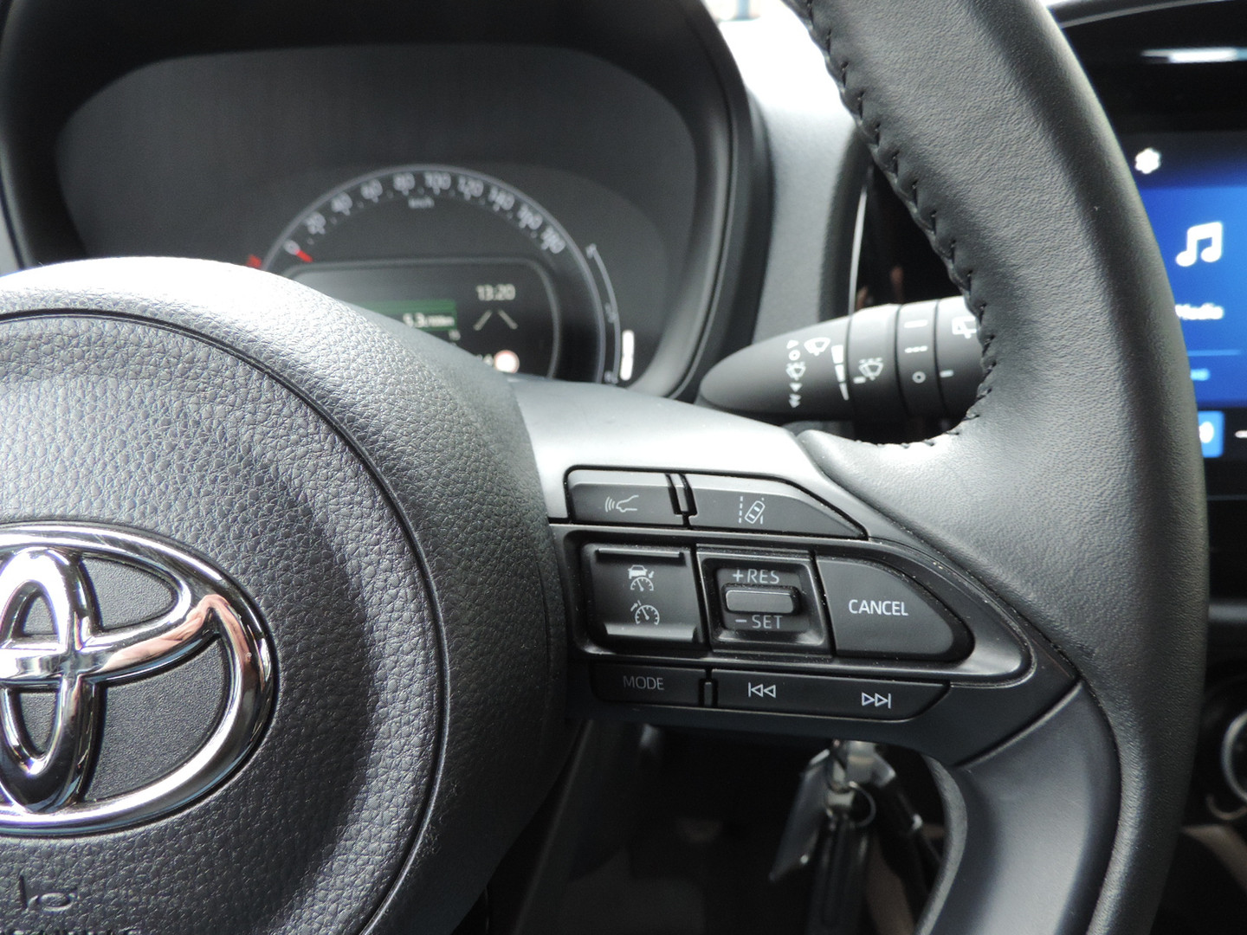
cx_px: 624
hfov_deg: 63.4
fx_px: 1009
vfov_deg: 49.7
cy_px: 468
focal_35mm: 28
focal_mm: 4.9
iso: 400
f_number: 3.1
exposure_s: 1/30
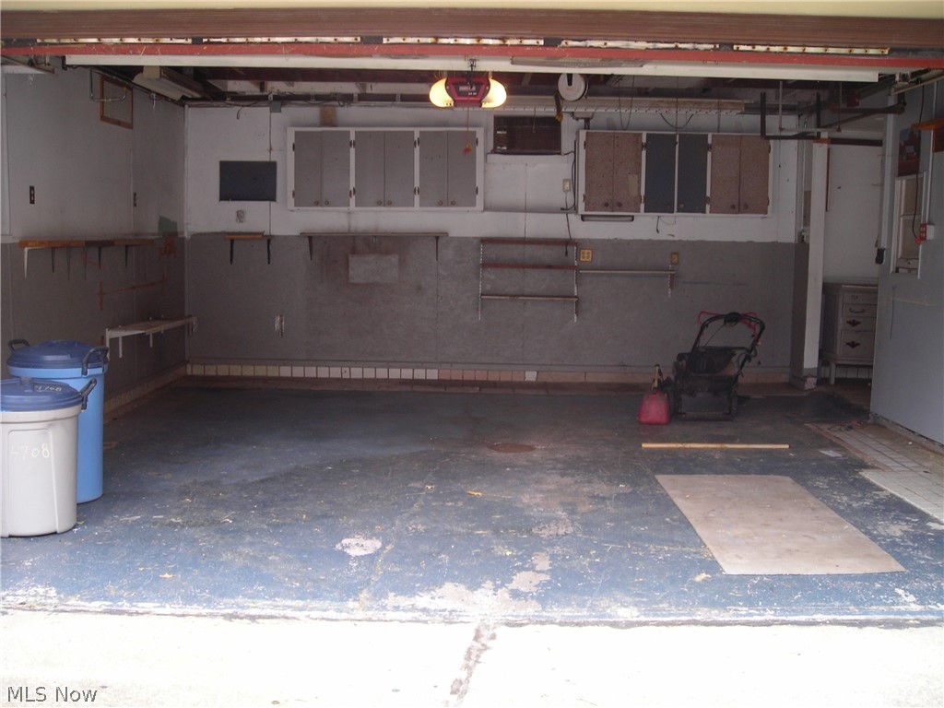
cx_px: 472
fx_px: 1036
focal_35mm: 38
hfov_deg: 49.0
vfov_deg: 37.7
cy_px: 354
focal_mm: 6.3
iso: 70
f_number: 3.2
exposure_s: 1/30
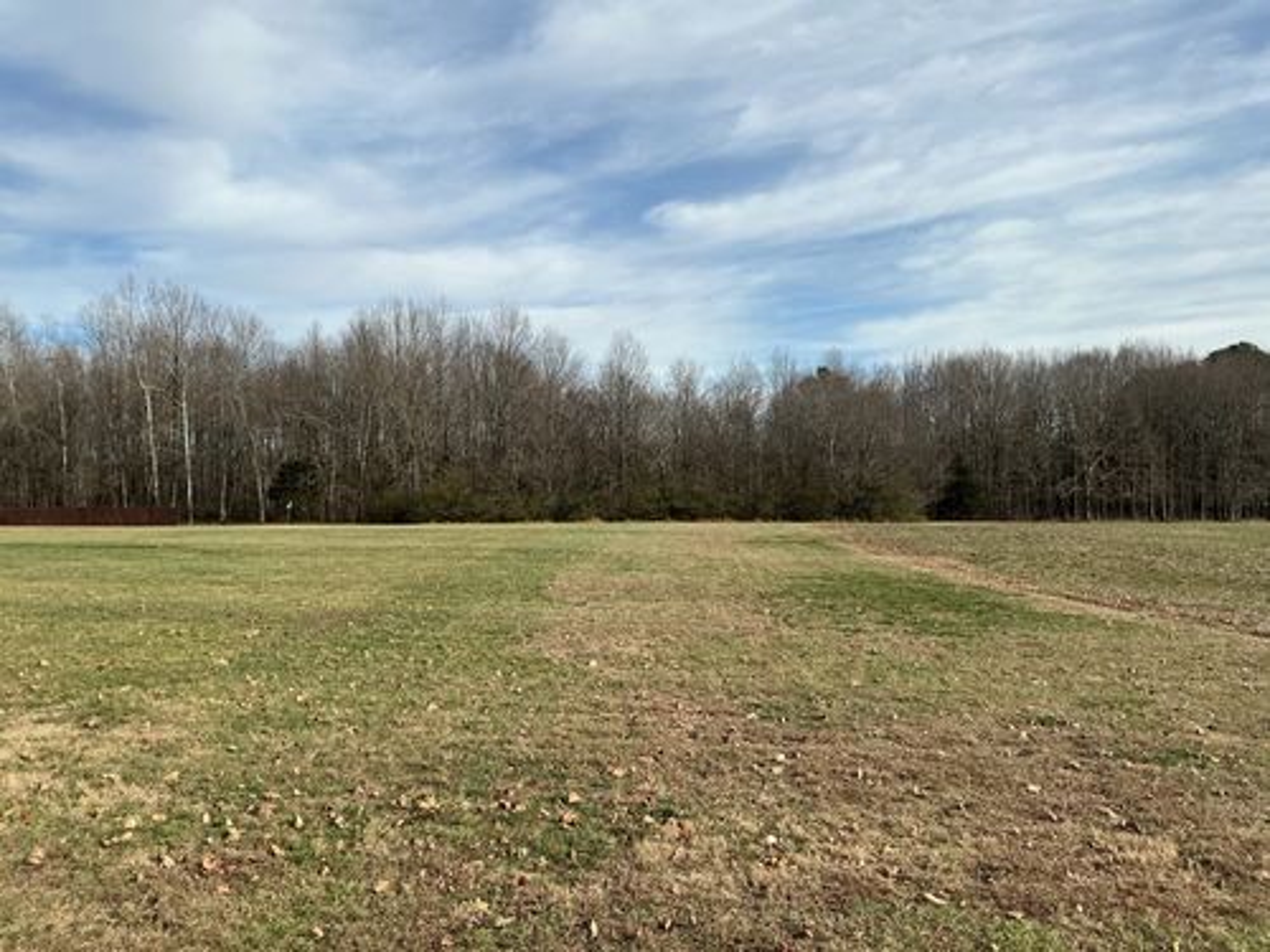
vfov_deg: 48.2
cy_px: 476
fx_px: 1064
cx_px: 635
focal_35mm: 29
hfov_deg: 61.7
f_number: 1.8
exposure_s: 1/2058
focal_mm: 3
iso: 25
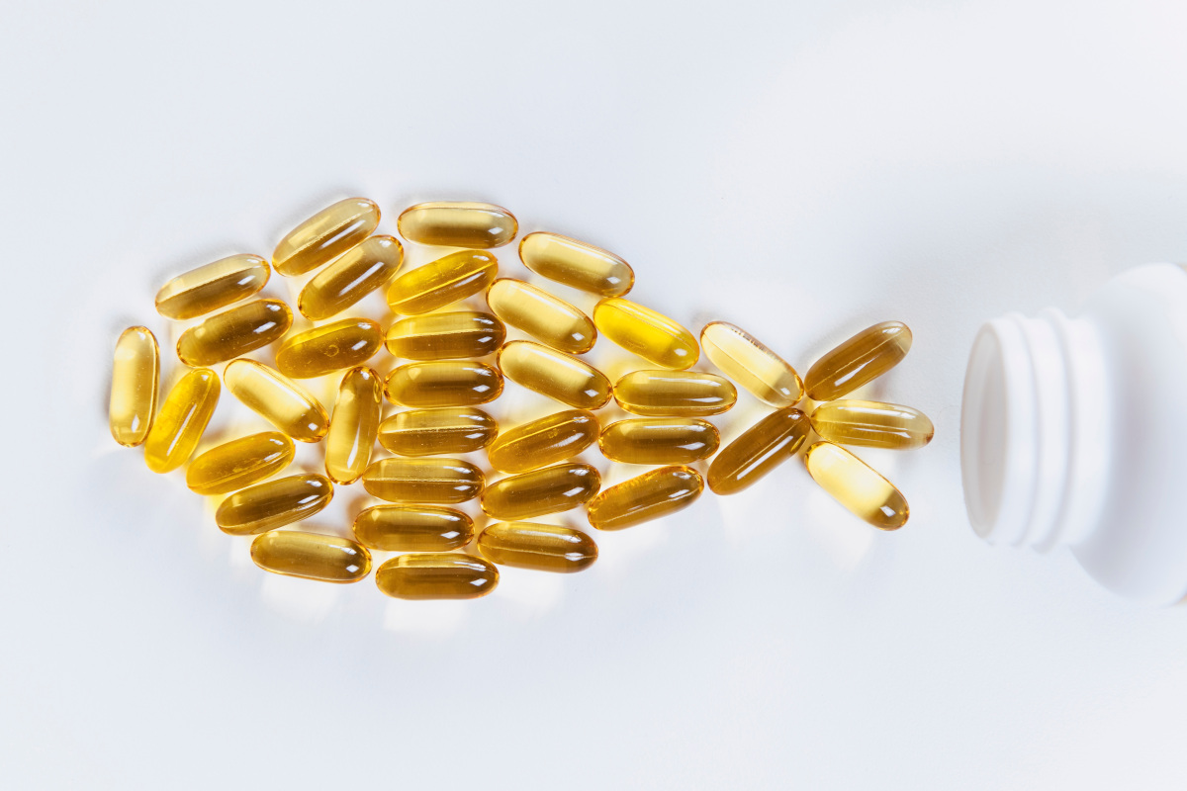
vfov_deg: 28.1
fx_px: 1583
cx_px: 594
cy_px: 396
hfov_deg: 41.1
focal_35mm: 48
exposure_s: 1/160
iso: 100
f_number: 4
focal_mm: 48
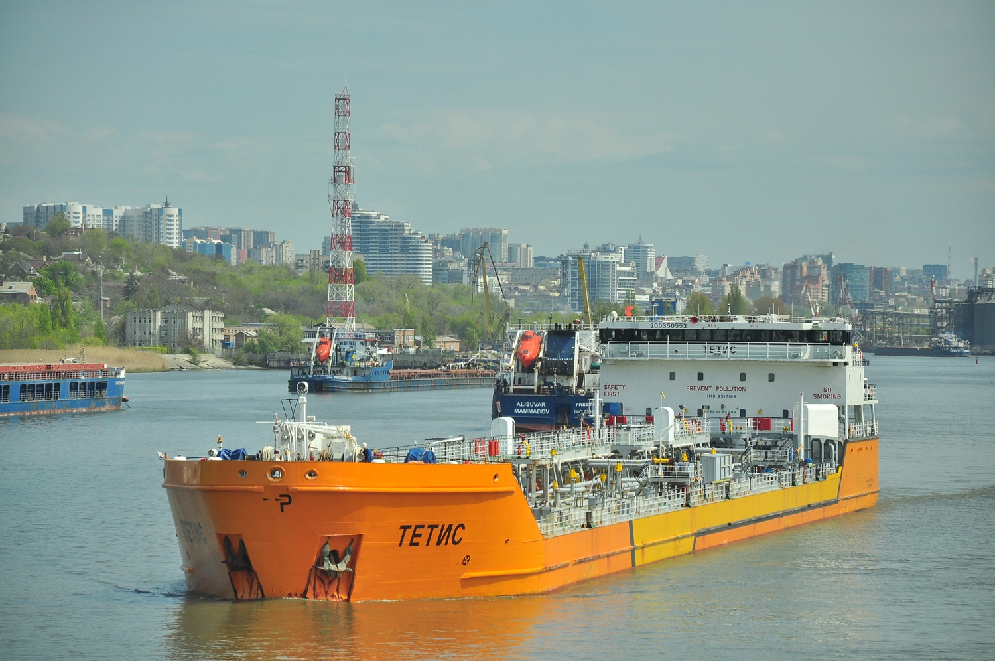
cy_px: 330
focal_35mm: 180
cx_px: 498
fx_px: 4968
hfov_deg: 11.4
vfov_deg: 7.6
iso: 200
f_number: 5.6
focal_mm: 120
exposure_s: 1/1250
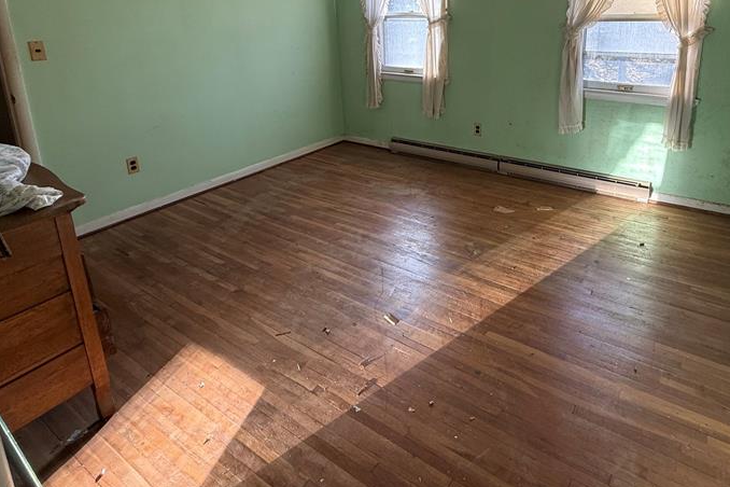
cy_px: 112
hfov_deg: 77.5
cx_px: 446
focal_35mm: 22
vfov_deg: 54.1
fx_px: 446
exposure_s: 1/99
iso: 64
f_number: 2.2
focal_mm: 2.22
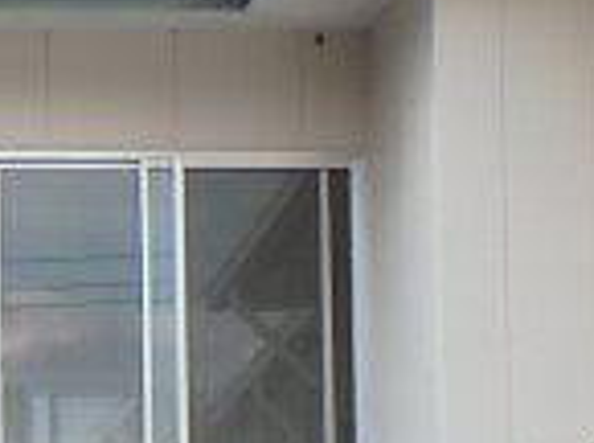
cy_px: 1038
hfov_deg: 8.1
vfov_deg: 6.0
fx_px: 4057
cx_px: -422
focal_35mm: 237
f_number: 5
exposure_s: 1/80
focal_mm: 6.4
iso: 125
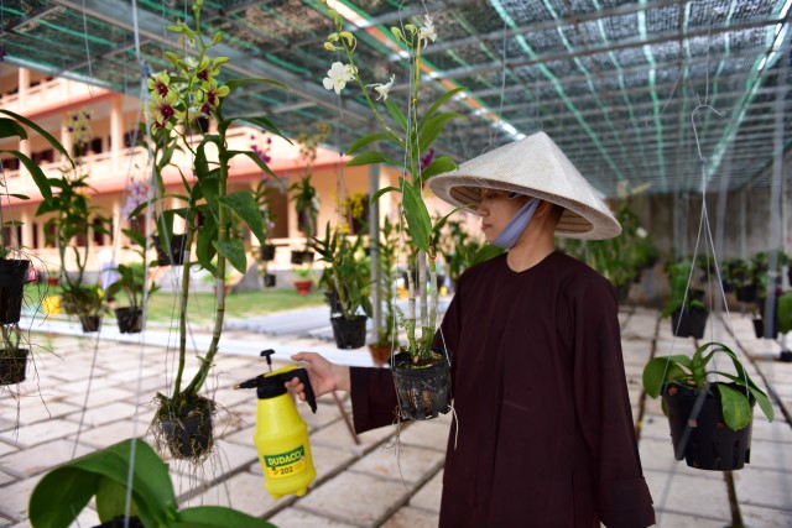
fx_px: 528
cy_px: 264
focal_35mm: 24
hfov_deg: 73.7
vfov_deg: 53.2
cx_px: 396
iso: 125
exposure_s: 1/80
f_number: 2.8
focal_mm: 24
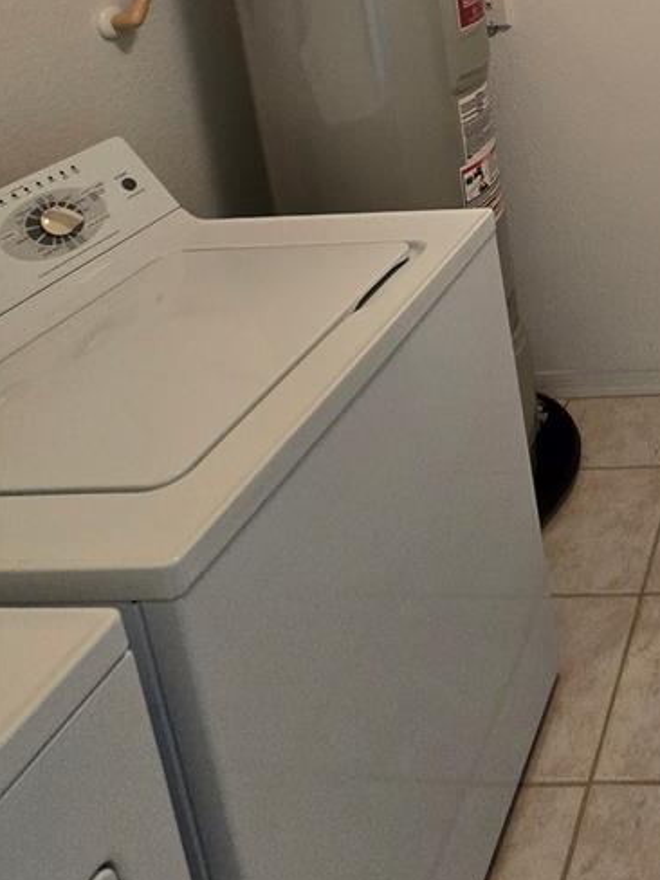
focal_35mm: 32
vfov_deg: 45.4
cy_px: -49
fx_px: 813
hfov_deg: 34.6
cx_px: 806
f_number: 2.2
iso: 250
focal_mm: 2.2
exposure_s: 1/60
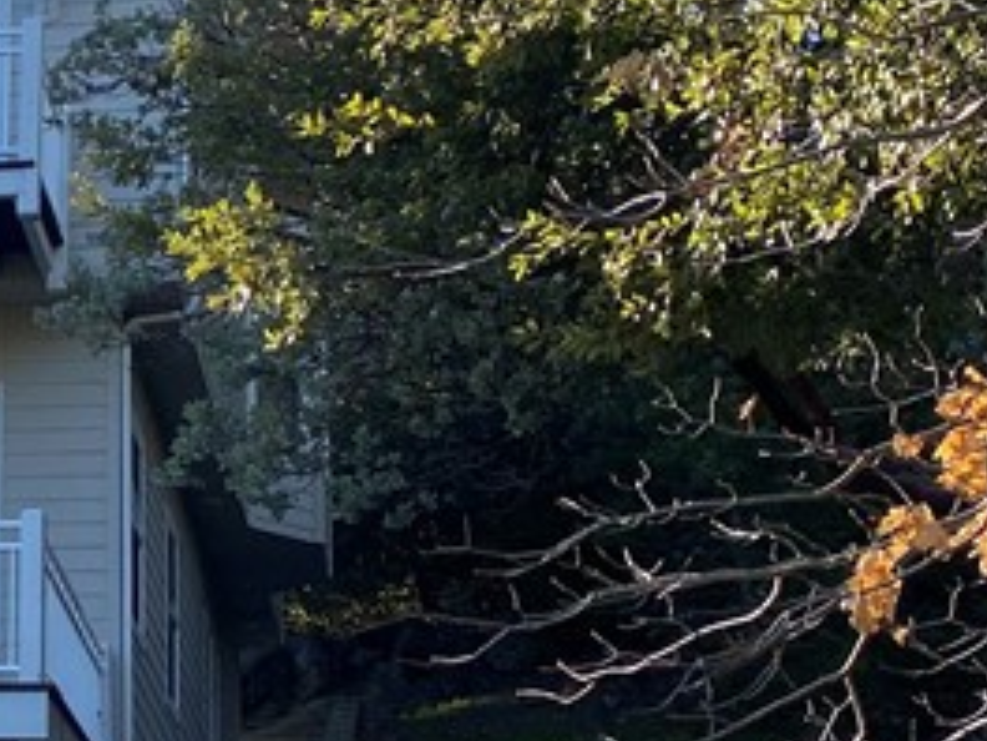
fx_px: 2880
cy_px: 374
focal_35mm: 101
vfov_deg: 14.6
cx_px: -411
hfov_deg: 17.8
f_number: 1.8
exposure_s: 1/1232
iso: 32
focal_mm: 4.25
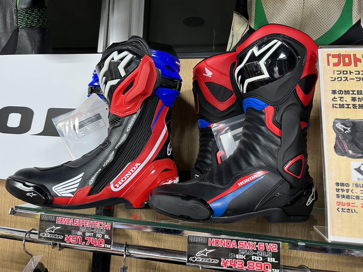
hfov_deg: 67.3
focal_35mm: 26
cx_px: 182
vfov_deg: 53.1
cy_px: 136
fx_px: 273
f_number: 1.6
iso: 250
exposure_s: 1/60
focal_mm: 5.1
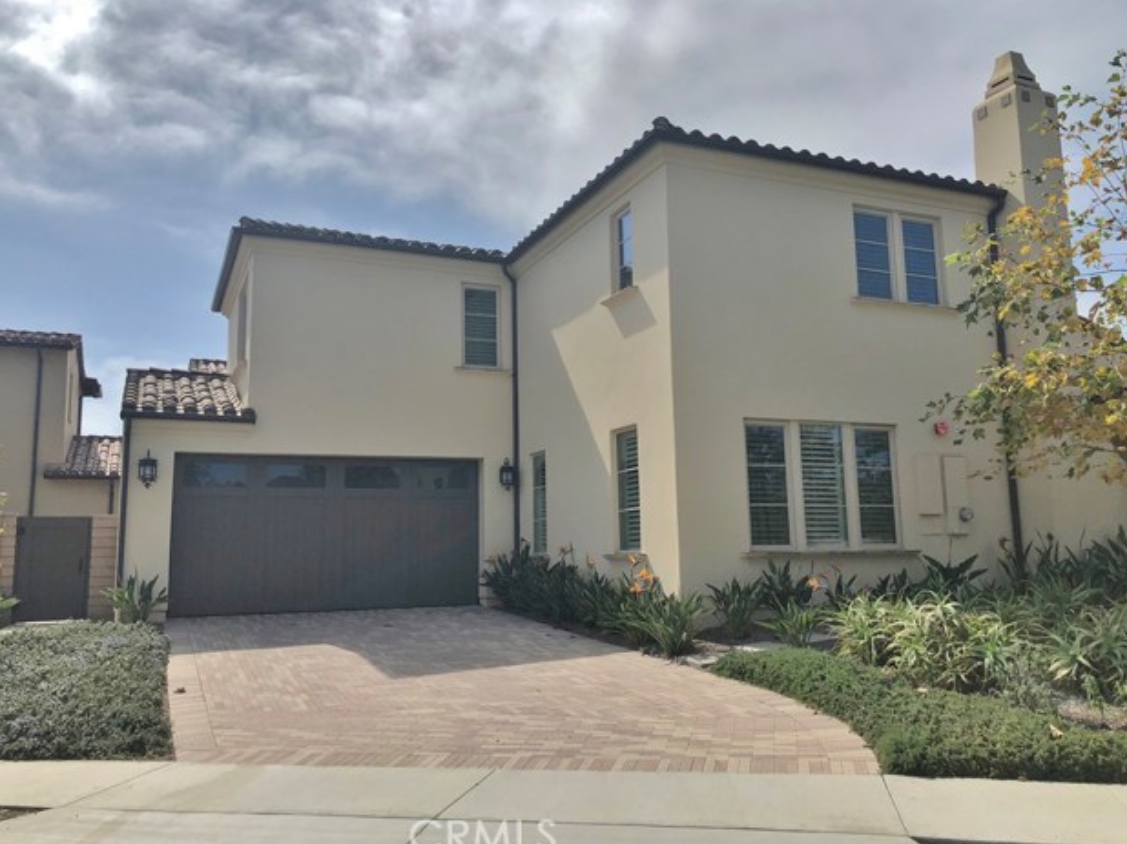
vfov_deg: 48.2
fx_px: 944
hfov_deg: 61.7
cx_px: 551
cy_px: 425
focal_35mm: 29
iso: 25
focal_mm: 4
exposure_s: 1/4000
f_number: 1.8
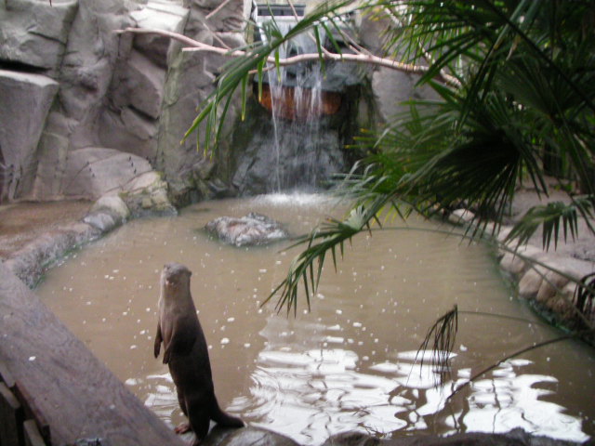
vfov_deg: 37.7
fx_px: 653
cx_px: 298
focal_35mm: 38
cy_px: 223
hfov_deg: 49.0
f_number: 3.5
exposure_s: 1/31.6
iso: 400
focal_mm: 6.3
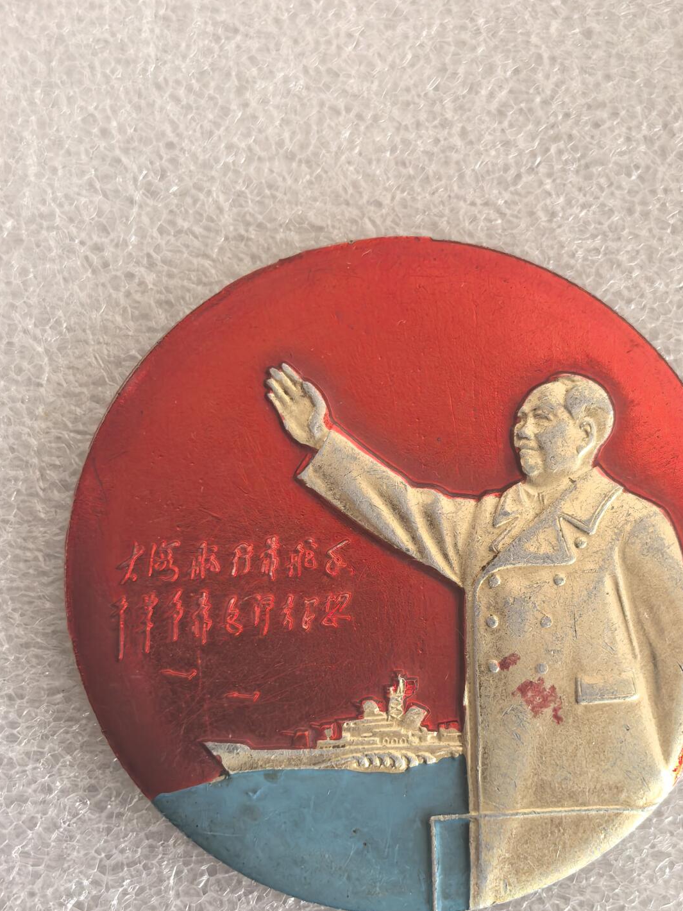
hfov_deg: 20.7
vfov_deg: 27.3
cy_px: 553
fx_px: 1868
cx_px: 409
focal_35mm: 71
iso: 320
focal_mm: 5.75
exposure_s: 1/300
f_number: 2
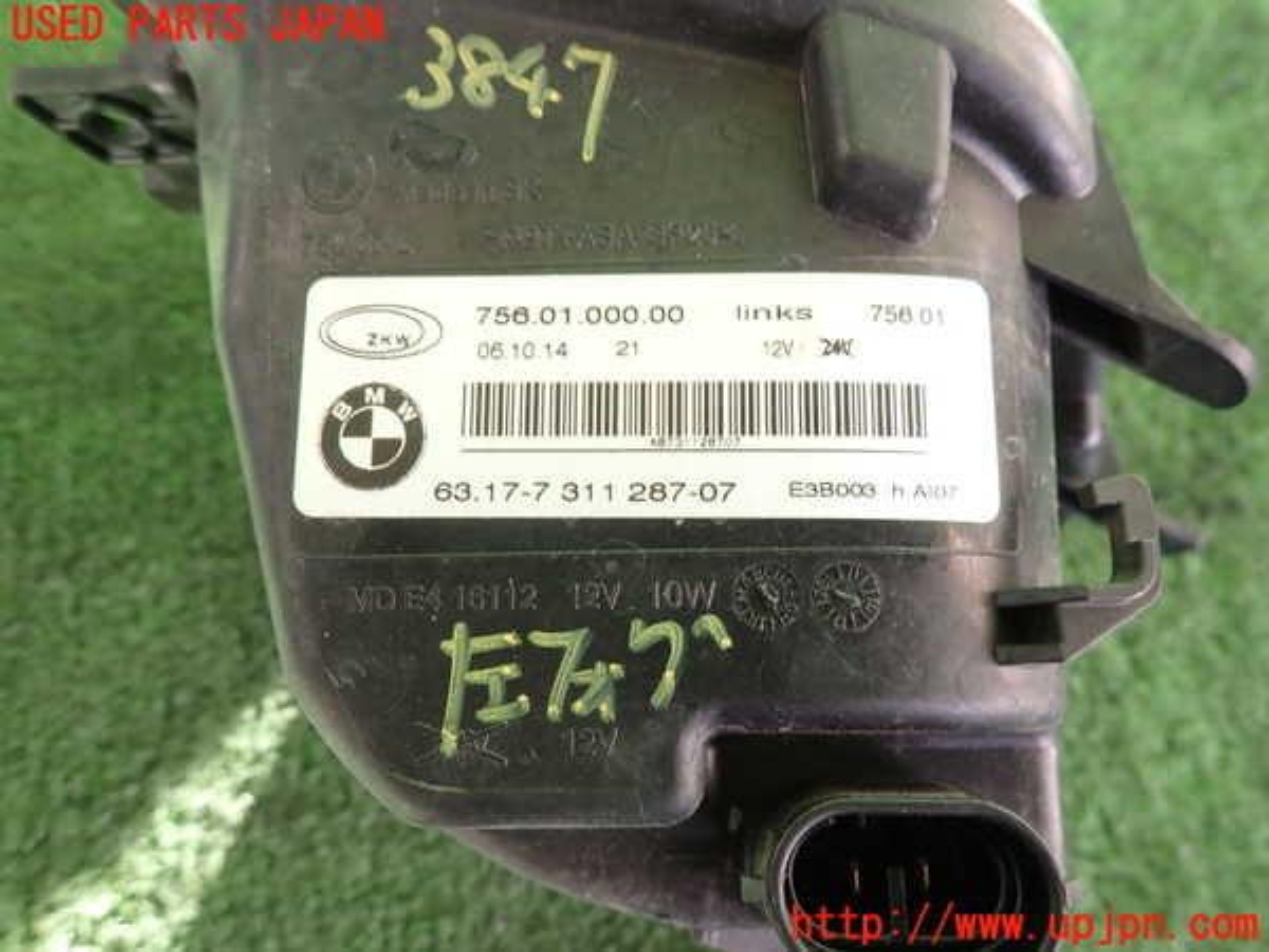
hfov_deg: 69.4
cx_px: 634
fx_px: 916
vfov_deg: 54.9
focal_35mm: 25
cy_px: 476
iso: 200
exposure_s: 1/60
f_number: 2
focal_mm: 4.5
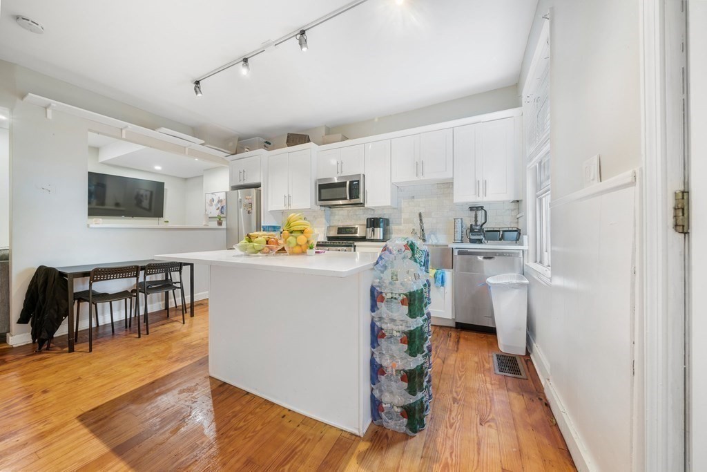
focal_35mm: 12
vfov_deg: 90.0
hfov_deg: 112.6
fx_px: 236
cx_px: 354
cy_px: 236
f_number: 7.1
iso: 320
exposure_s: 1/5
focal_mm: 12
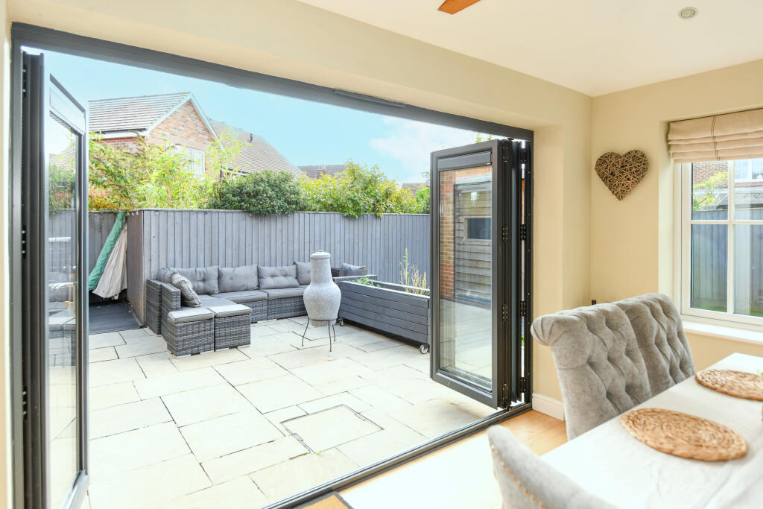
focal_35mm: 20
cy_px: 254
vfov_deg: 61.9
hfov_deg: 84.0
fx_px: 424
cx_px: 382
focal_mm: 20
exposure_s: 1/200
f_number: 6.3
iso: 250
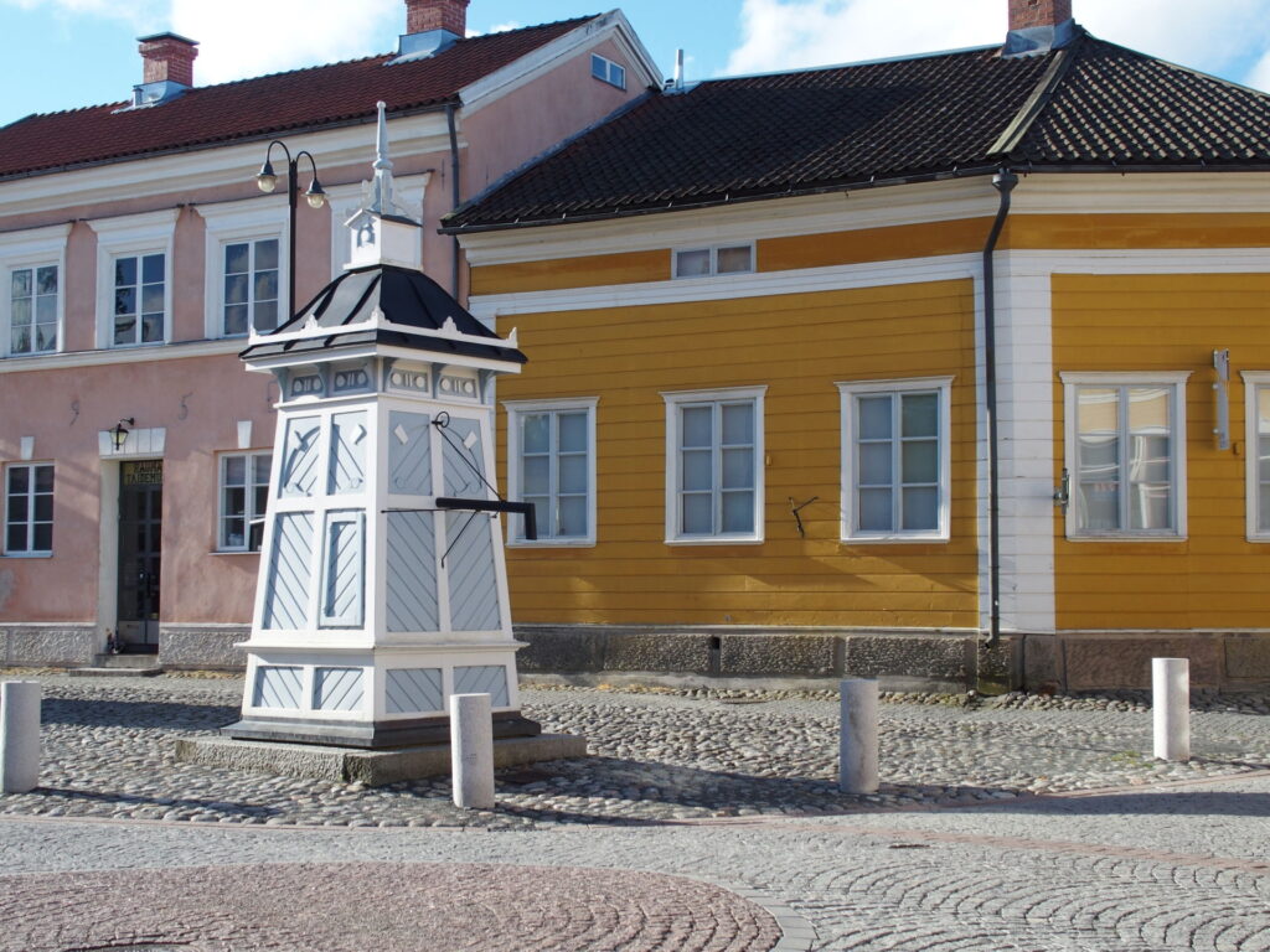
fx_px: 1834
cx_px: 635
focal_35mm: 50
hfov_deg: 38.2
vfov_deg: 29.1
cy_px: 476
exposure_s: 1/500
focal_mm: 10.8
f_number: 4
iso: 100
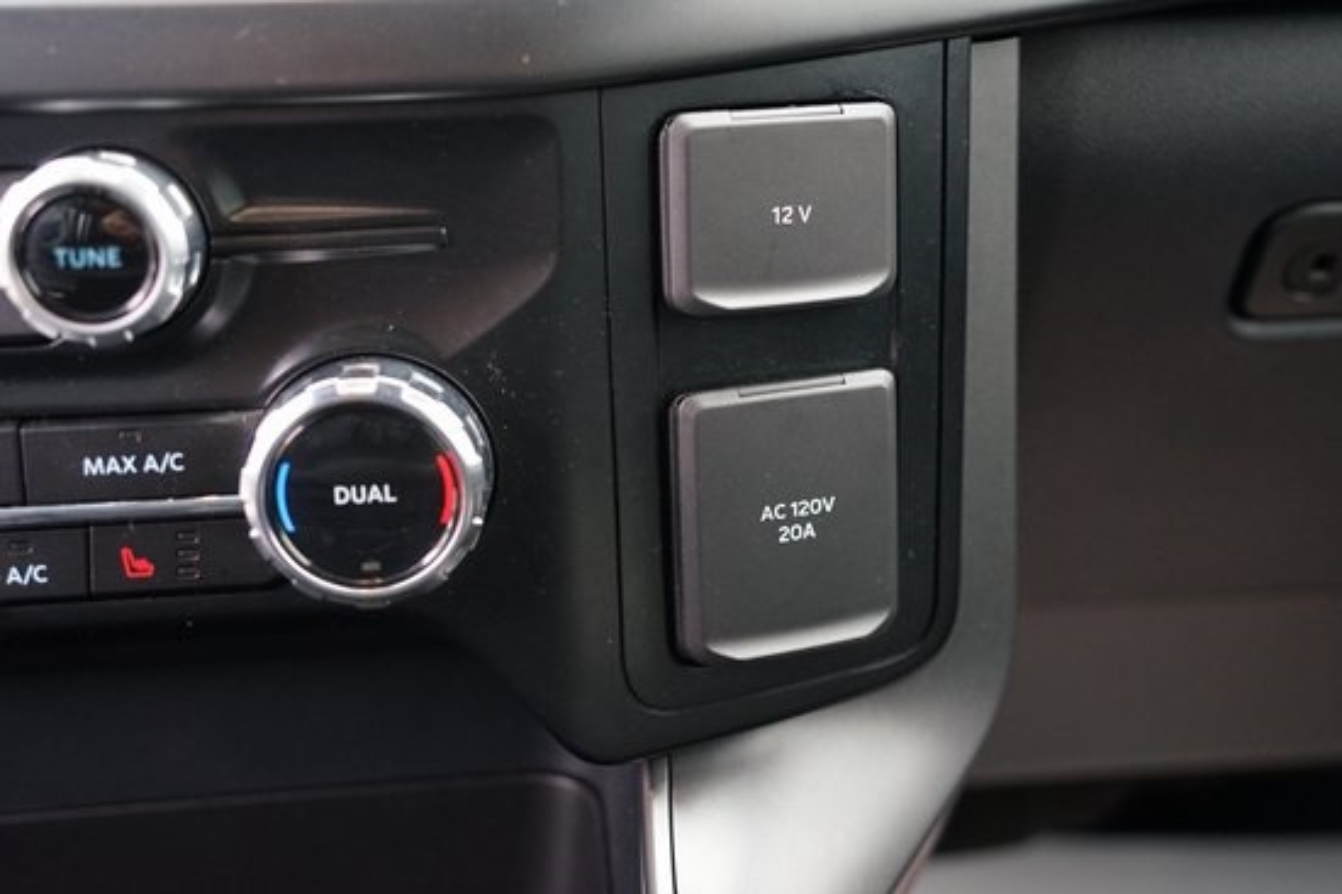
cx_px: 701
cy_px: 403
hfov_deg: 45.4
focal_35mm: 43
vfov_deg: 31.1
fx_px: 1602
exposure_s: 1/60
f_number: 3.2
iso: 2500
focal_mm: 37
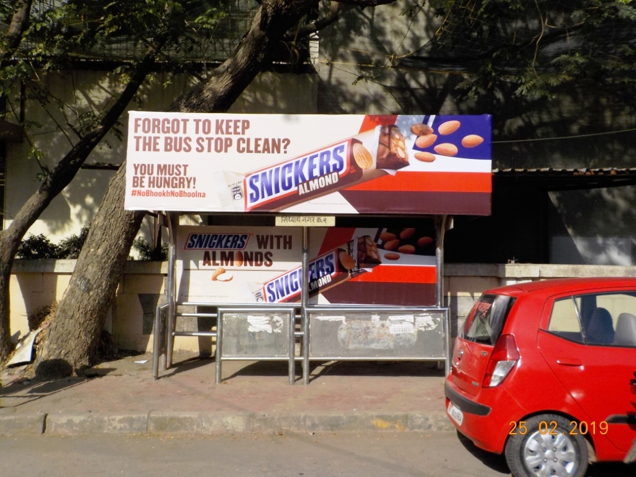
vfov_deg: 46.8
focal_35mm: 30
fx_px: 551
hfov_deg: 60.0
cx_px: 318
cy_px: 238
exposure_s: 1/2000
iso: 125
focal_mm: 4.1
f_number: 3.3
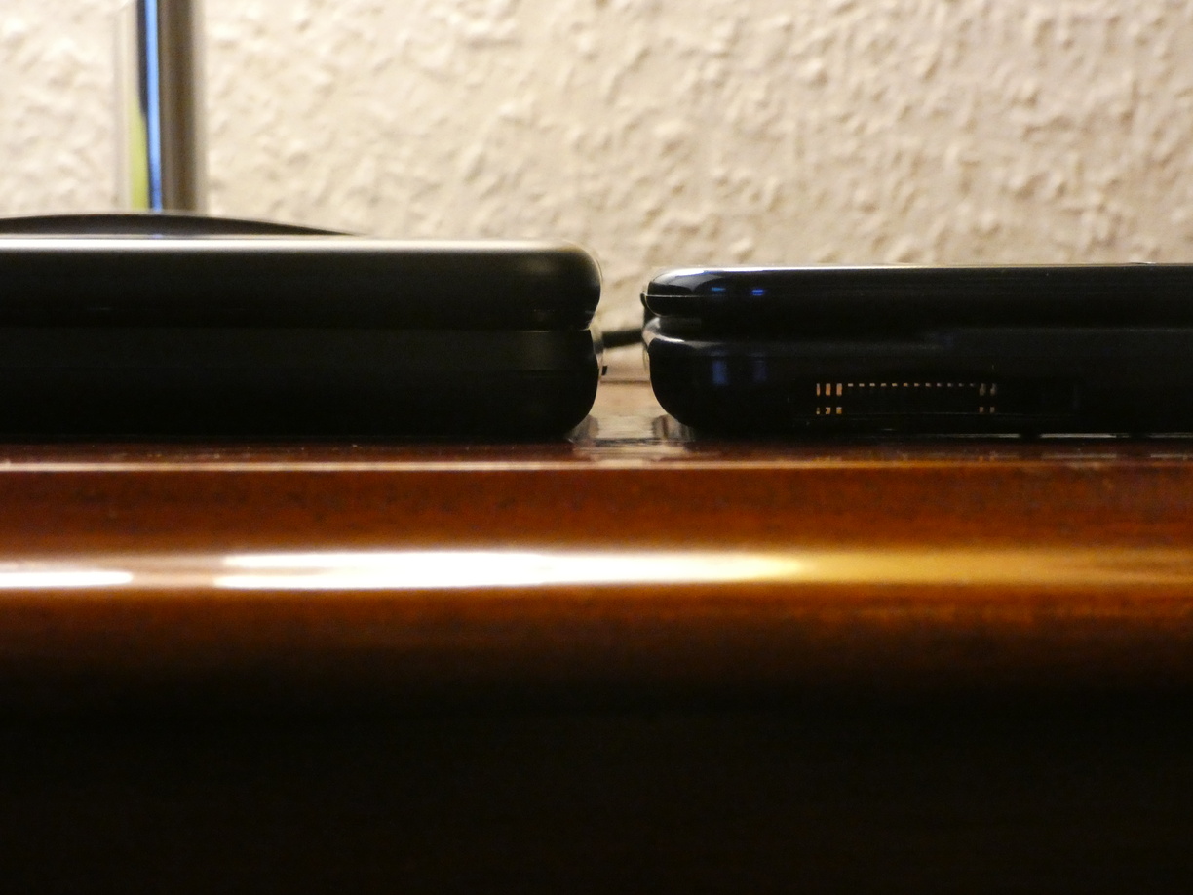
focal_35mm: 93
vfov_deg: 15.9
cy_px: 448
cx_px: 596
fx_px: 3205
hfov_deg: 21.1
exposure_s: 1/30
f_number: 4.7
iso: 1600
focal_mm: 16.6
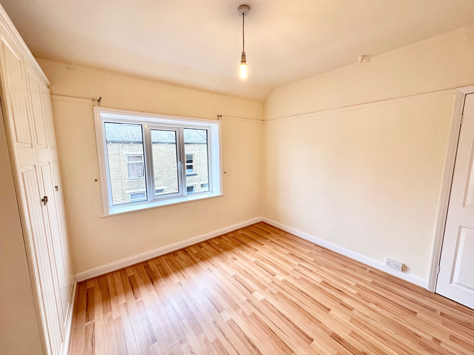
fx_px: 192
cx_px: 237
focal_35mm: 14
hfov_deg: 102.1
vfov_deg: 85.7
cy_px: 178
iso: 100
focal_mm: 2.22
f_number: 2.2
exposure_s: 1/100
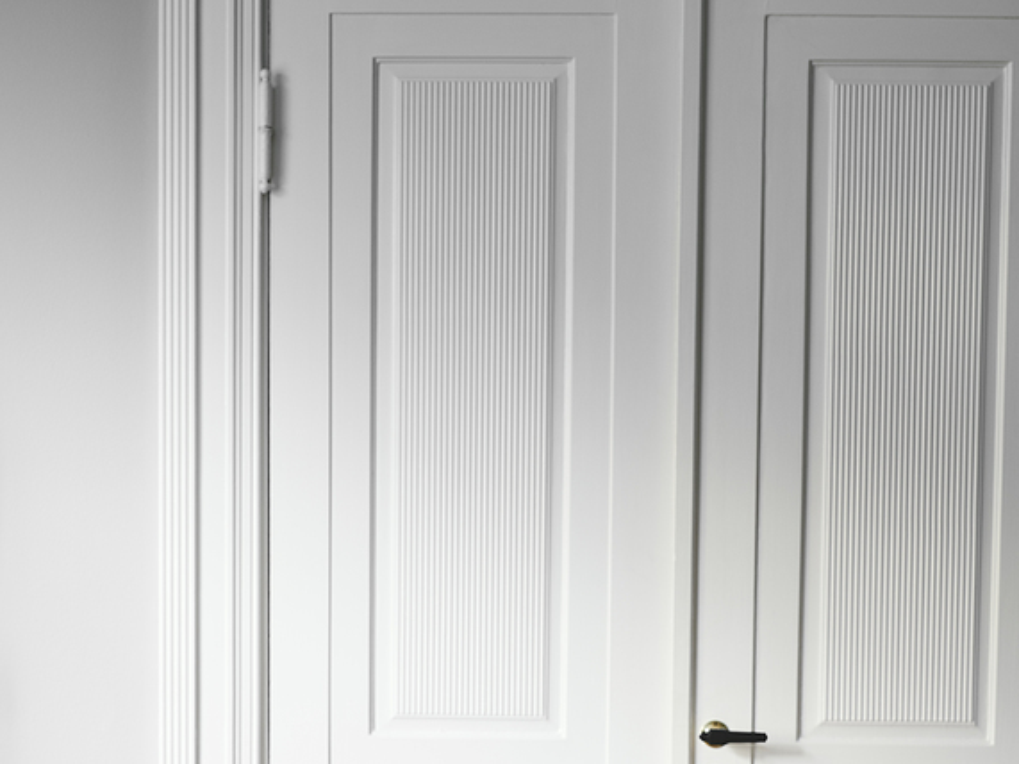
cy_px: 711
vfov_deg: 19.7
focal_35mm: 73
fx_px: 2148
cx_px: 505
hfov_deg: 26.7
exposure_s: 2
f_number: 8
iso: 100
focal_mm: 50
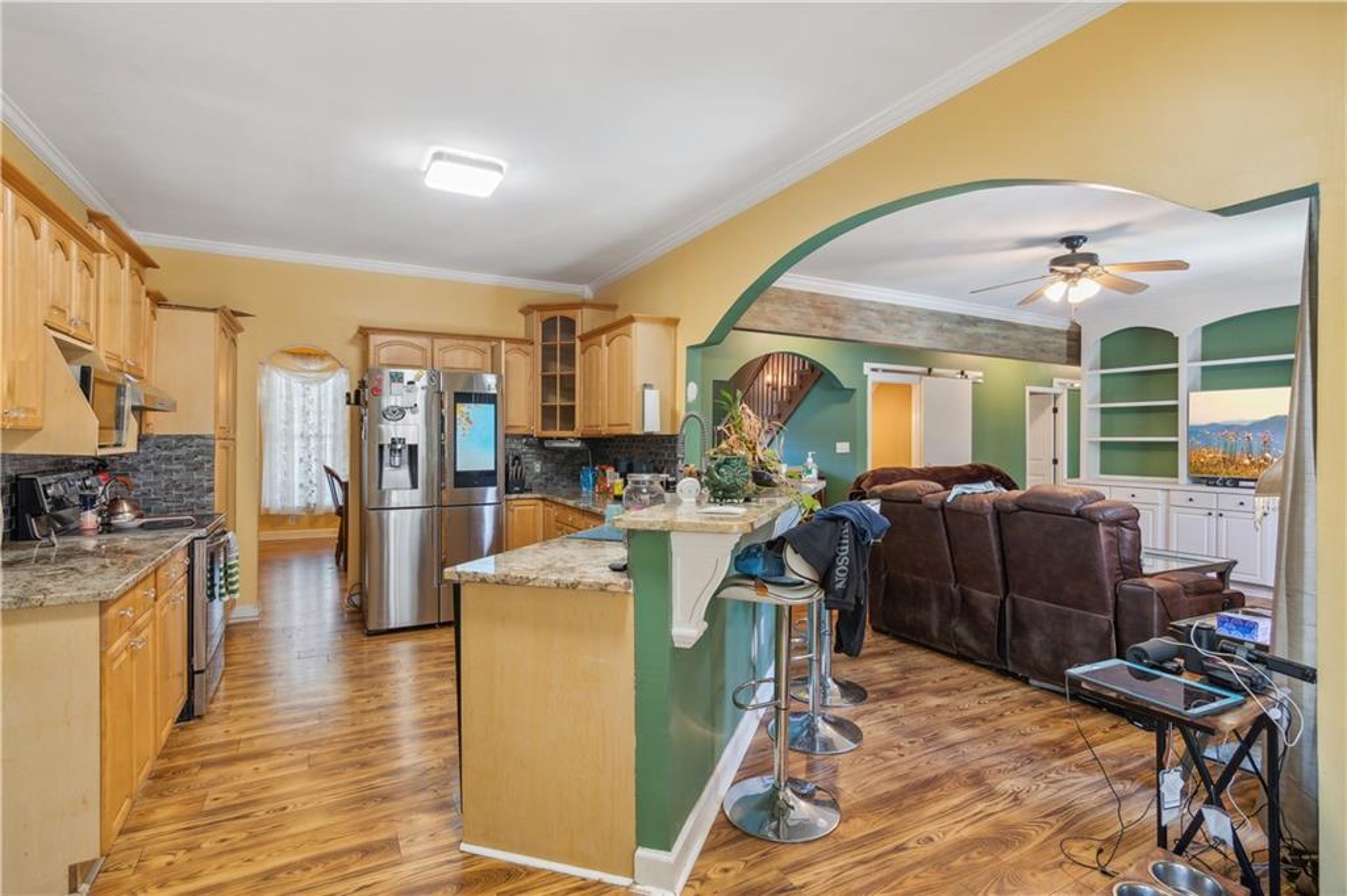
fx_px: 617
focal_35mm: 16
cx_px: 674
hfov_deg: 95.0
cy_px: 448
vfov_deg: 72.0
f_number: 8
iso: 400
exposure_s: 1/8
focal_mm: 11
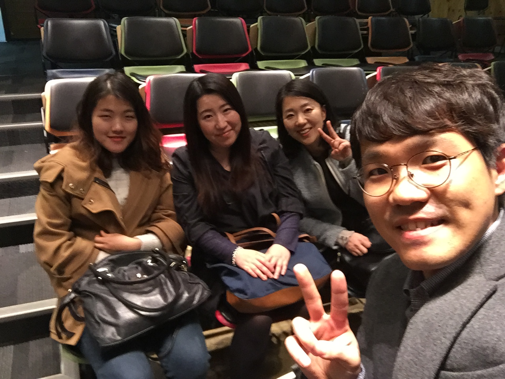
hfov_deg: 58.4
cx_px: 252
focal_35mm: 31
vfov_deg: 45.4
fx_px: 452
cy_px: 190
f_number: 2.2
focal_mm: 2.65
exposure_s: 1/30
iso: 250
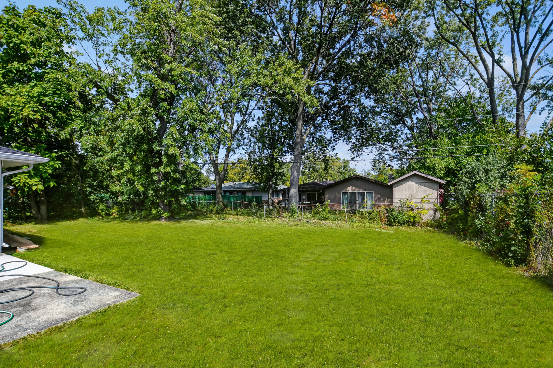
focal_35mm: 15
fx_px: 230
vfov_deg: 77.3
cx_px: 276
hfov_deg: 100.4
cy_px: 184
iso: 200
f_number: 3.5
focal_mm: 10
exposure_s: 1/6400
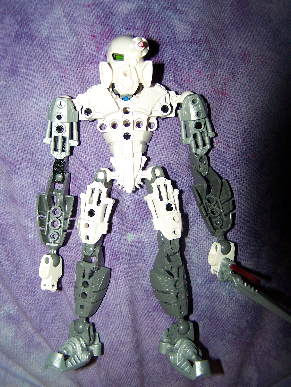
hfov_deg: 36.8
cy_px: 192
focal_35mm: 39
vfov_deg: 47.9
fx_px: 437
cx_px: 143
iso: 80
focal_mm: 6.3
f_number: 2.8
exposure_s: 1/60
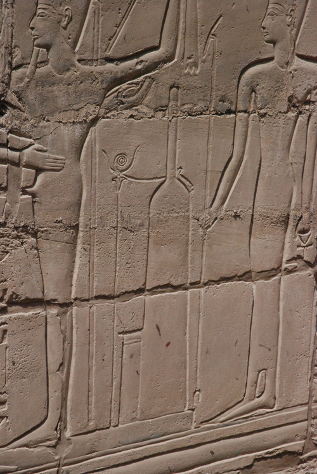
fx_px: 1225
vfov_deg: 21.9
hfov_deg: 14.7
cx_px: 158
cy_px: 237
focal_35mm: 93
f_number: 8
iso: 1600
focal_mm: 62
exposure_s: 1/1000
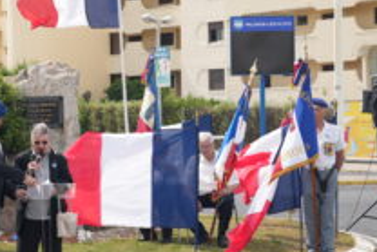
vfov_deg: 13.7
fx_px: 1048
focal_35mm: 100
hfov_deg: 20.1
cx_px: 62
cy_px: 122
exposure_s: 1/400
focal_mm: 52
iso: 100
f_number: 5.6
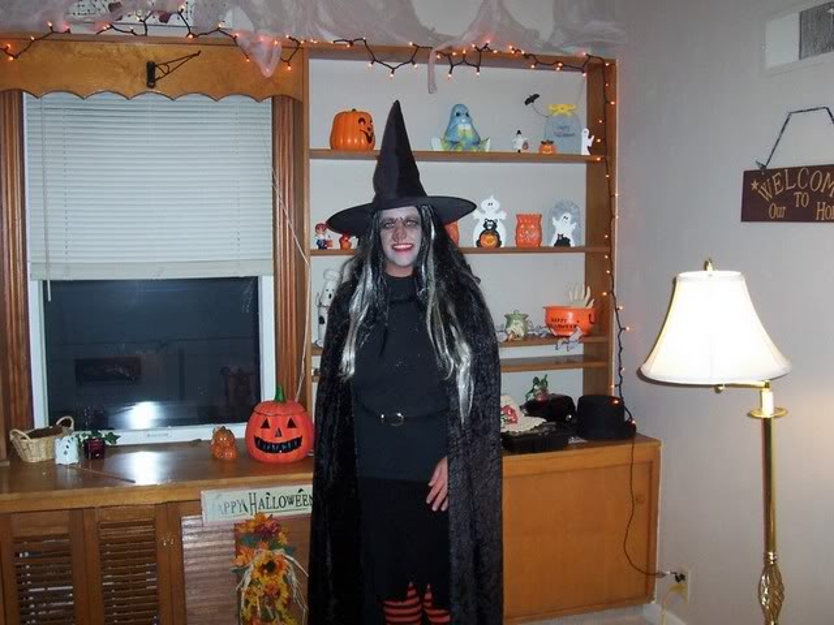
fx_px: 891
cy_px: 312
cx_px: 417
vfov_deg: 38.7
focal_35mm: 37
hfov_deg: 50.1
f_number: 2.8
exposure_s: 1/60
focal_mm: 5.6
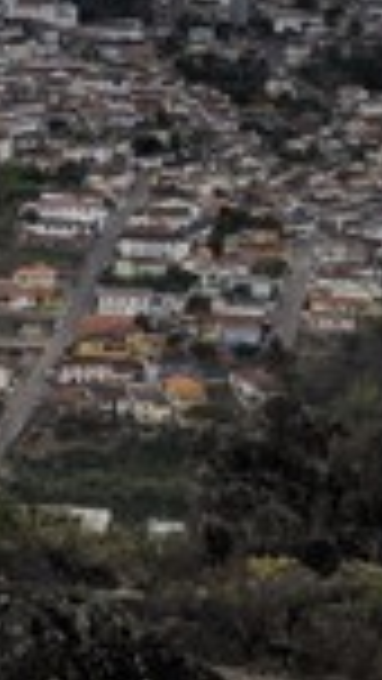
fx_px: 1890
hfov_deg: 11.5
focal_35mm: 105
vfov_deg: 20.0
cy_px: 95
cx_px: 101
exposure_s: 1/160
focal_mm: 24
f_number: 8
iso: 100
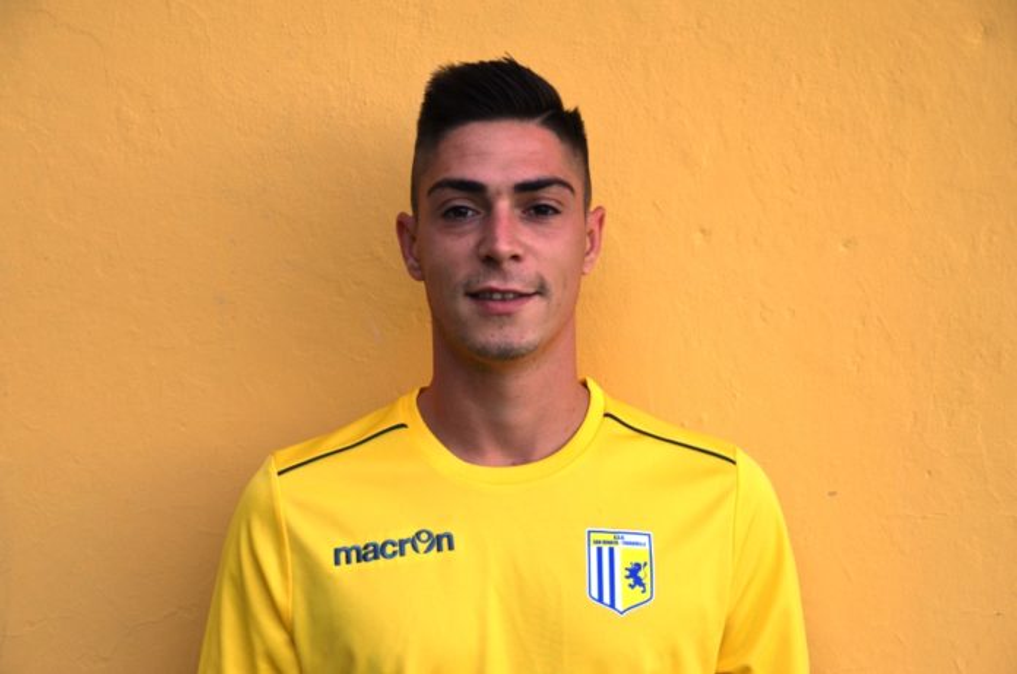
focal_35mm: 202
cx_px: 508
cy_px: 337
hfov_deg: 10.2
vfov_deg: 6.8
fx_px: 5709
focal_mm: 135
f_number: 6
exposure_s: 1/500
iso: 320
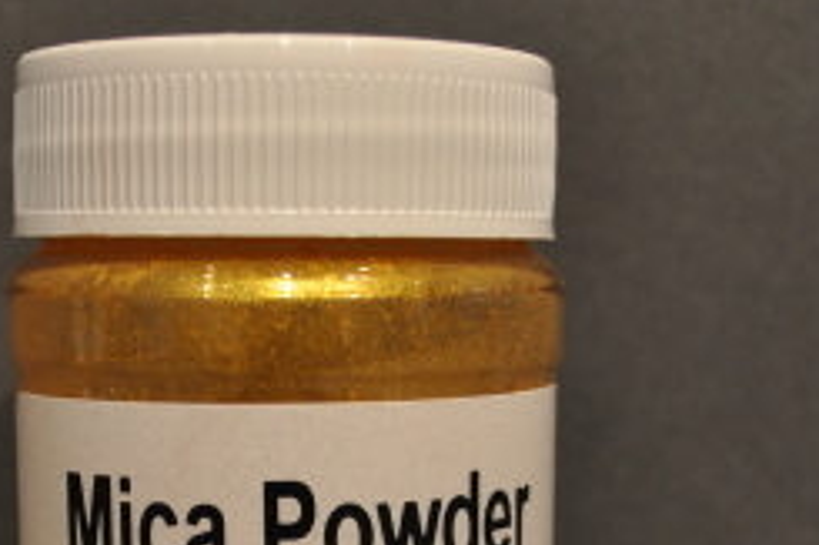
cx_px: 314
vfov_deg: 16.4
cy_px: 575
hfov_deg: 25.0
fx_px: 1841
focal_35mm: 81
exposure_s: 1/100
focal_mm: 22
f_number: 5
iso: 400
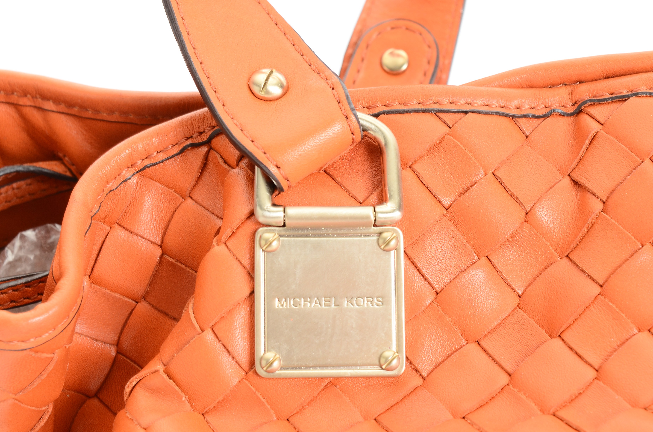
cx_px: 326
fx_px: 1493
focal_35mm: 82
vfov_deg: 16.5
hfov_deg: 24.7
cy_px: 216
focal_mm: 55
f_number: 10
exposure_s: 1/60
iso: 320
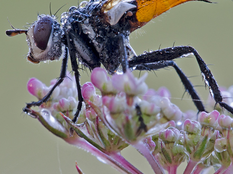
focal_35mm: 602
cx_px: 187
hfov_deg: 3.3
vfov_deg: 2.5
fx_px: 4050
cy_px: 98
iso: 100
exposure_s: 1/1.67
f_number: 14
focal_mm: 180
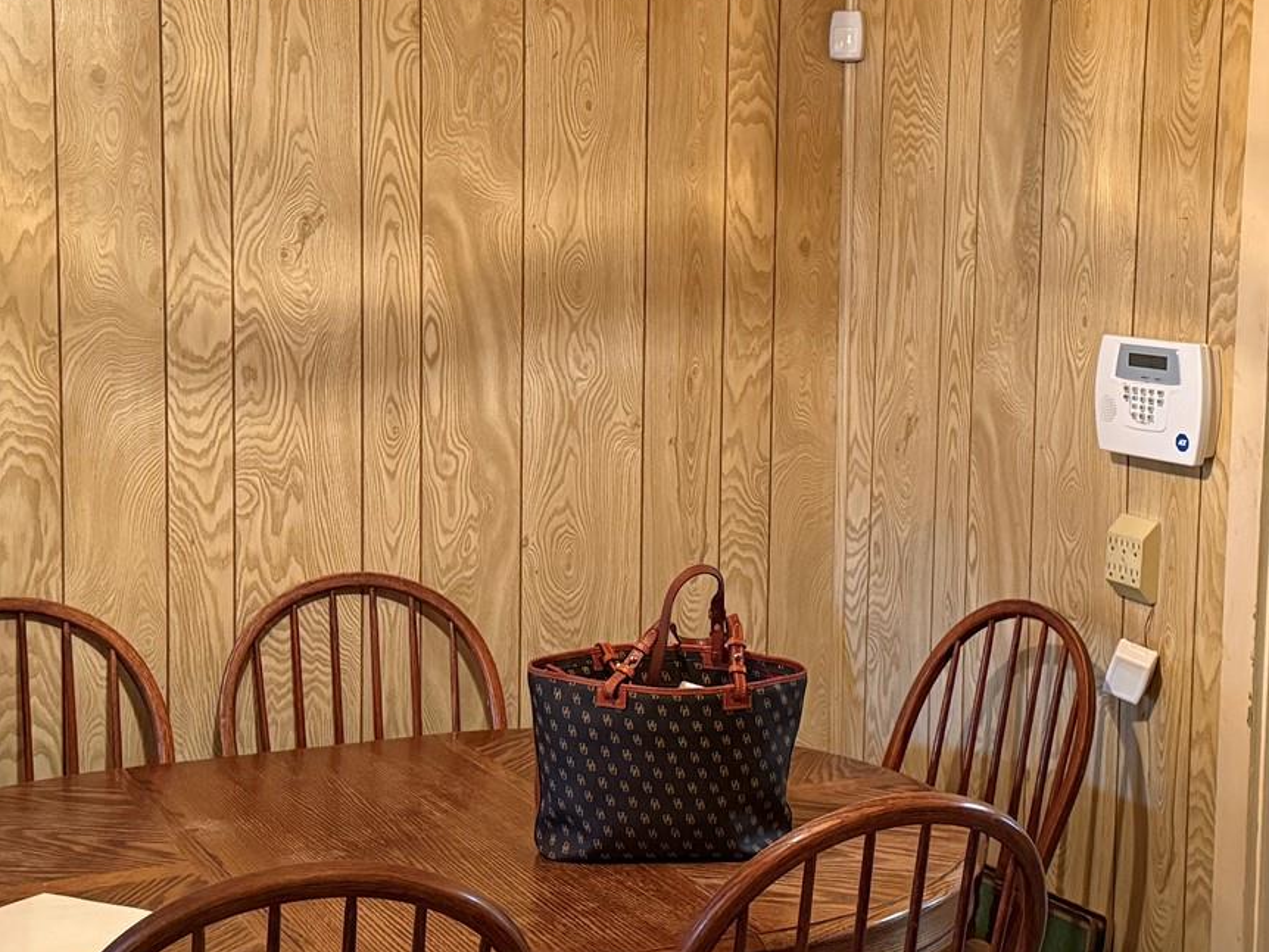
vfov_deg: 25.7
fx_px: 2090
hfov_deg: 33.7
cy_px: 425
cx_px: 752
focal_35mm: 57
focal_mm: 6.76
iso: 640
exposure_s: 1/60
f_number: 1.78
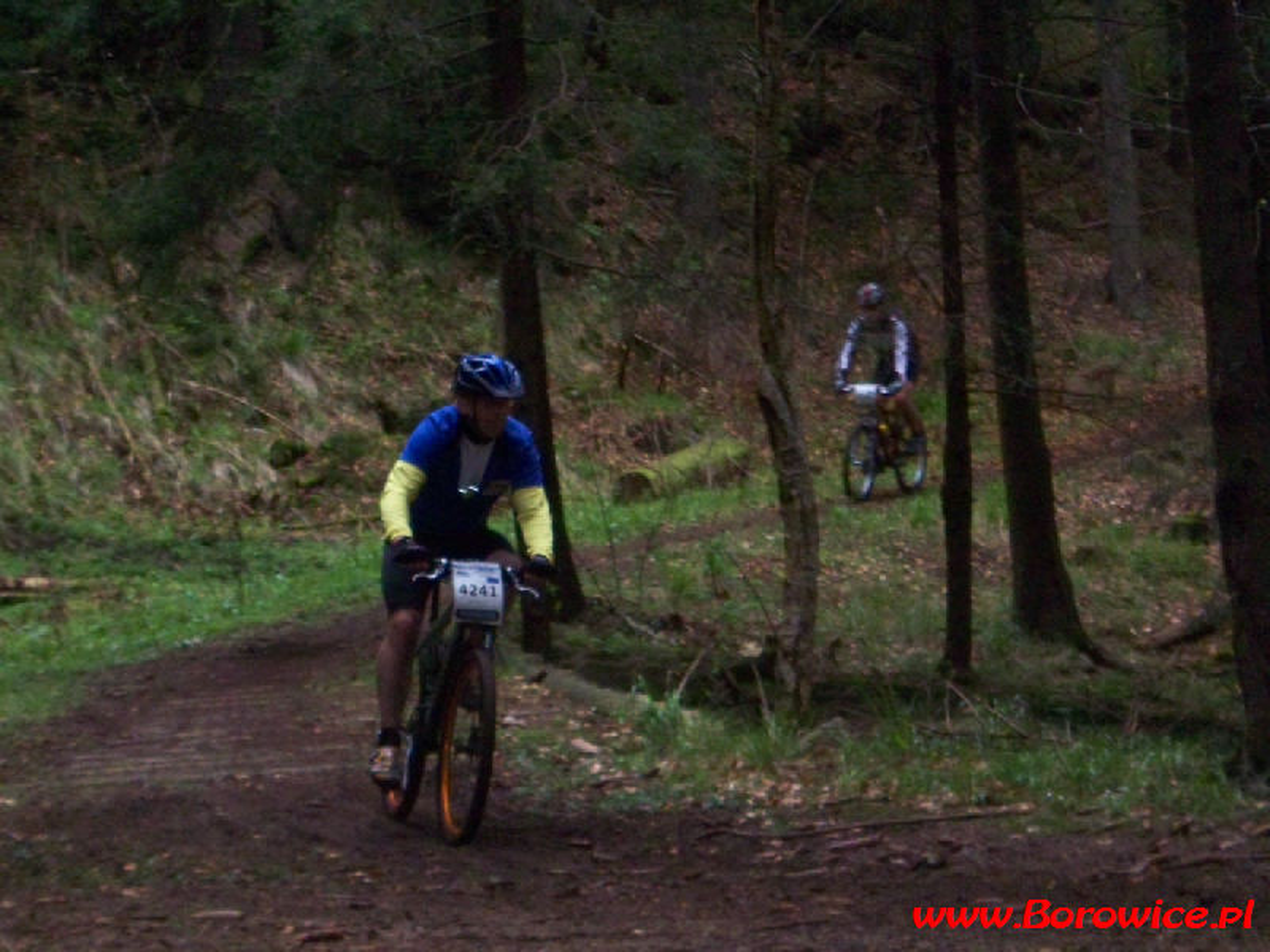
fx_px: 4293
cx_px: 635
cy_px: 476
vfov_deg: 12.7
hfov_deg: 16.8
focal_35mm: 117
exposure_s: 1/125
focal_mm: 19.2
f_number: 4.4
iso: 400
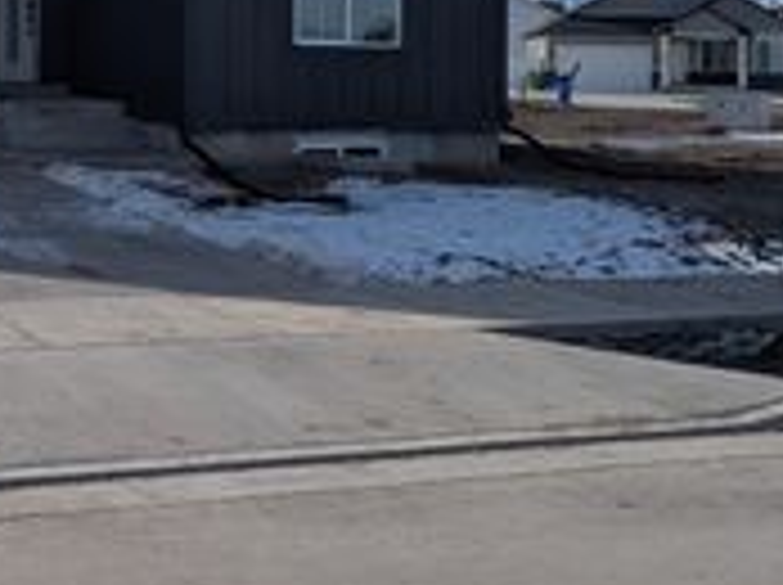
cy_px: -16
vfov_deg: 20.5
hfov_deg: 27.0
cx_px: 50
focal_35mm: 69
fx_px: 1559
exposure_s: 1/5155
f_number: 1.85
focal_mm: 6.81
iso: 45
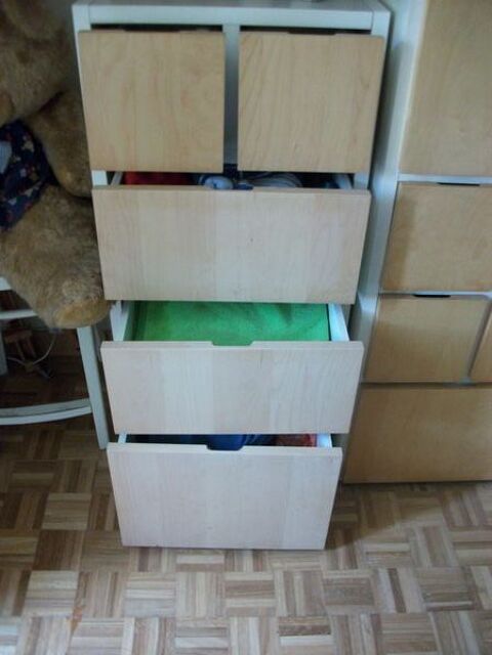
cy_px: 328
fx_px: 587
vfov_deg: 58.4
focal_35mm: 31
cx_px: 246
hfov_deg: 45.4
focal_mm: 5.7
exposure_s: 1/12.5
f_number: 2.9
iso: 320
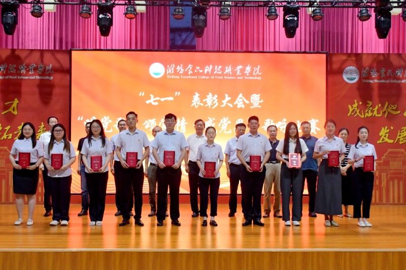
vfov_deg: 43.6
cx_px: 203
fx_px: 338
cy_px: 135
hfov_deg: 61.9
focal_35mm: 30
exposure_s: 1/80
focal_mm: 20
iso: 4500
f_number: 5
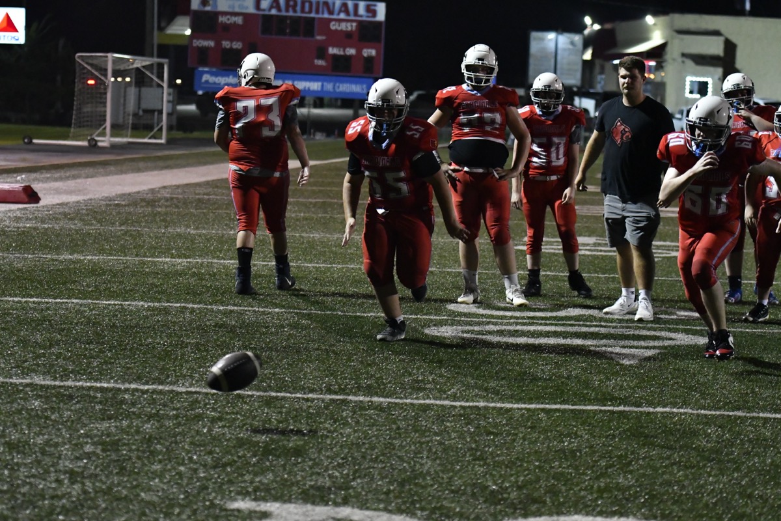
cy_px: 260
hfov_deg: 19.5
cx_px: 390
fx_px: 2278
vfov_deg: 13.0
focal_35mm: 105
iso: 6400
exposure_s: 1/1000
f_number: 2.8
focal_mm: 70
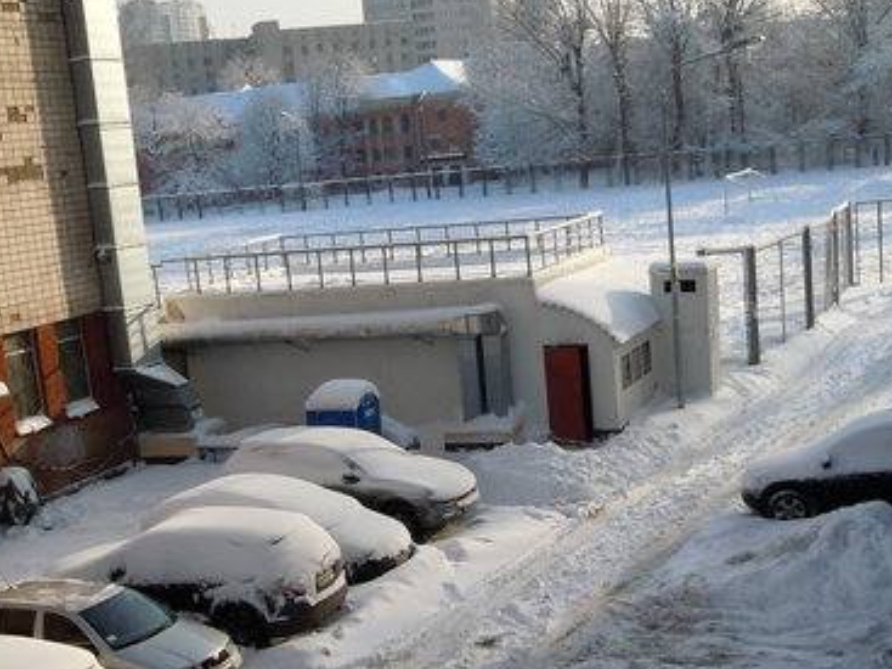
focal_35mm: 54
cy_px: 457
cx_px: 428
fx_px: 1391
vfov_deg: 26.8
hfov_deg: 35.5
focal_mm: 5.9
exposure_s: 1/800
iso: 100
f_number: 4
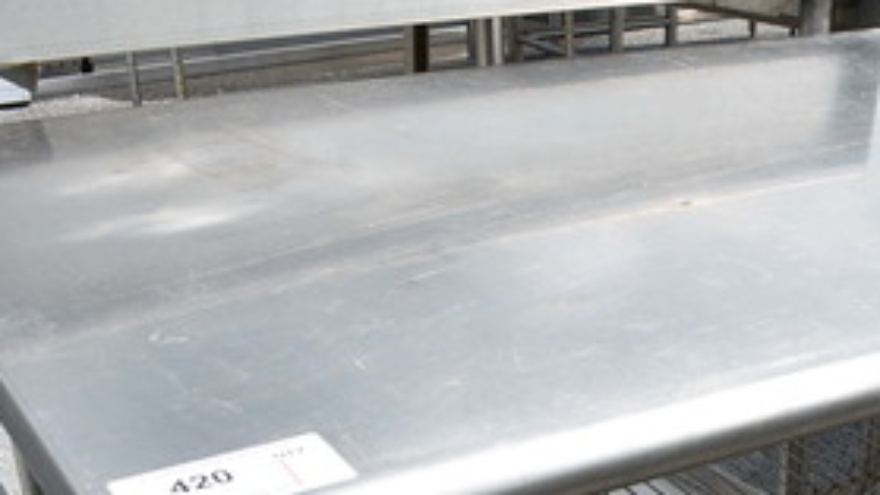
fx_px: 1447
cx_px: 650
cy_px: 634
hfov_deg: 33.2
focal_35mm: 62
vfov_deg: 18.2
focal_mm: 18
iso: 100
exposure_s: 1/250
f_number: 8
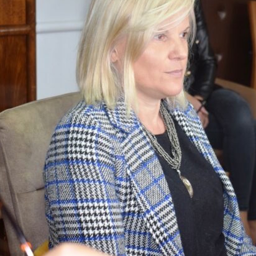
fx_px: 653
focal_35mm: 78
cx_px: 163
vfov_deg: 22.2
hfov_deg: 22.1
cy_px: 119
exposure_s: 1/60
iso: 800
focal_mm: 36
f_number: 4.8
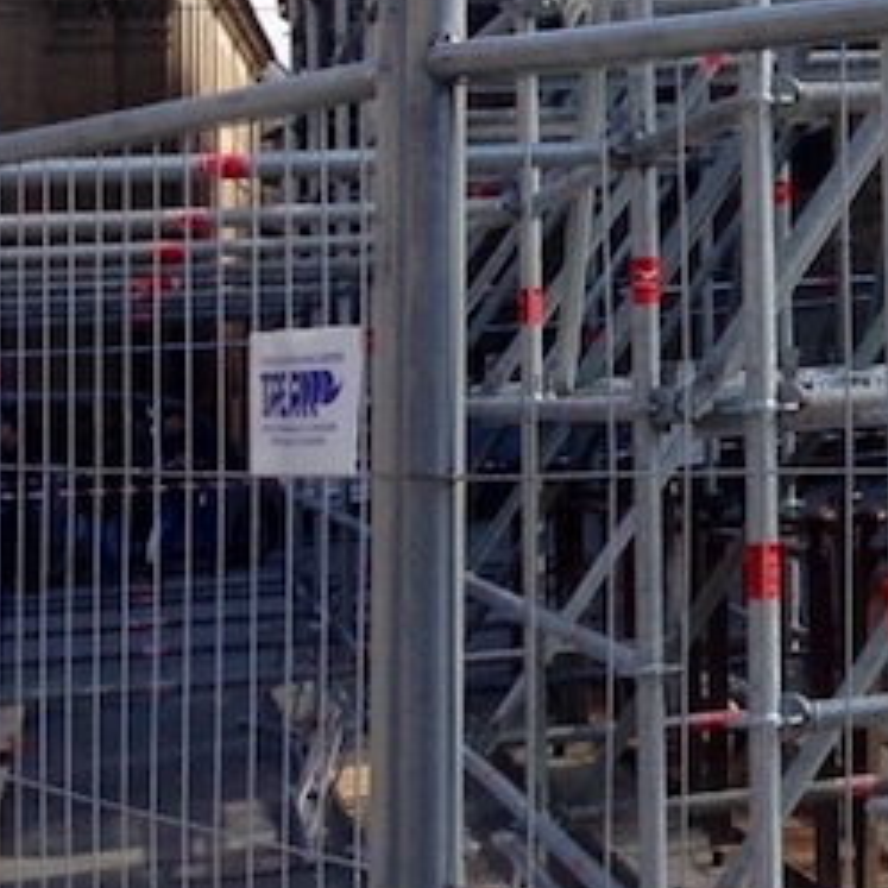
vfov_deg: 11.3
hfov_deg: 10.2
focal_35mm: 152
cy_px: -116
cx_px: 2033
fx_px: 4411
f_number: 2.4
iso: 50
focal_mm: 4.12
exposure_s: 1/645
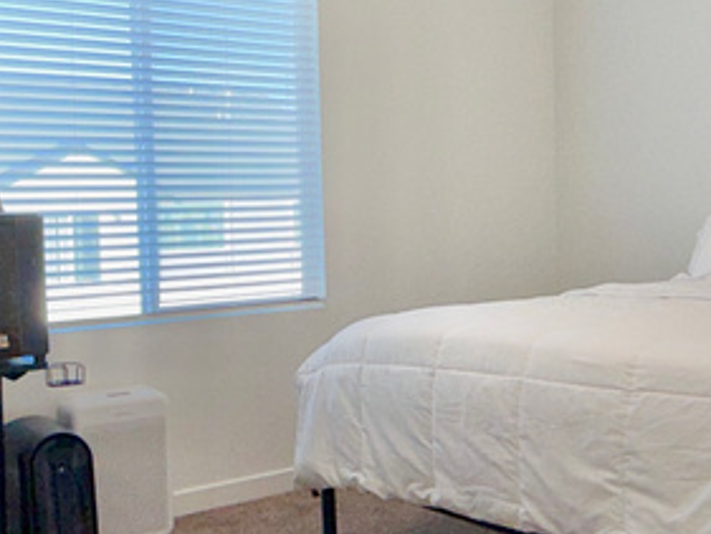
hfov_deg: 37.3
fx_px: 1048
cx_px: 430
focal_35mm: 51
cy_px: 253
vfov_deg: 28.6
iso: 16
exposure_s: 1/120
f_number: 2.2
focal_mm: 2.22
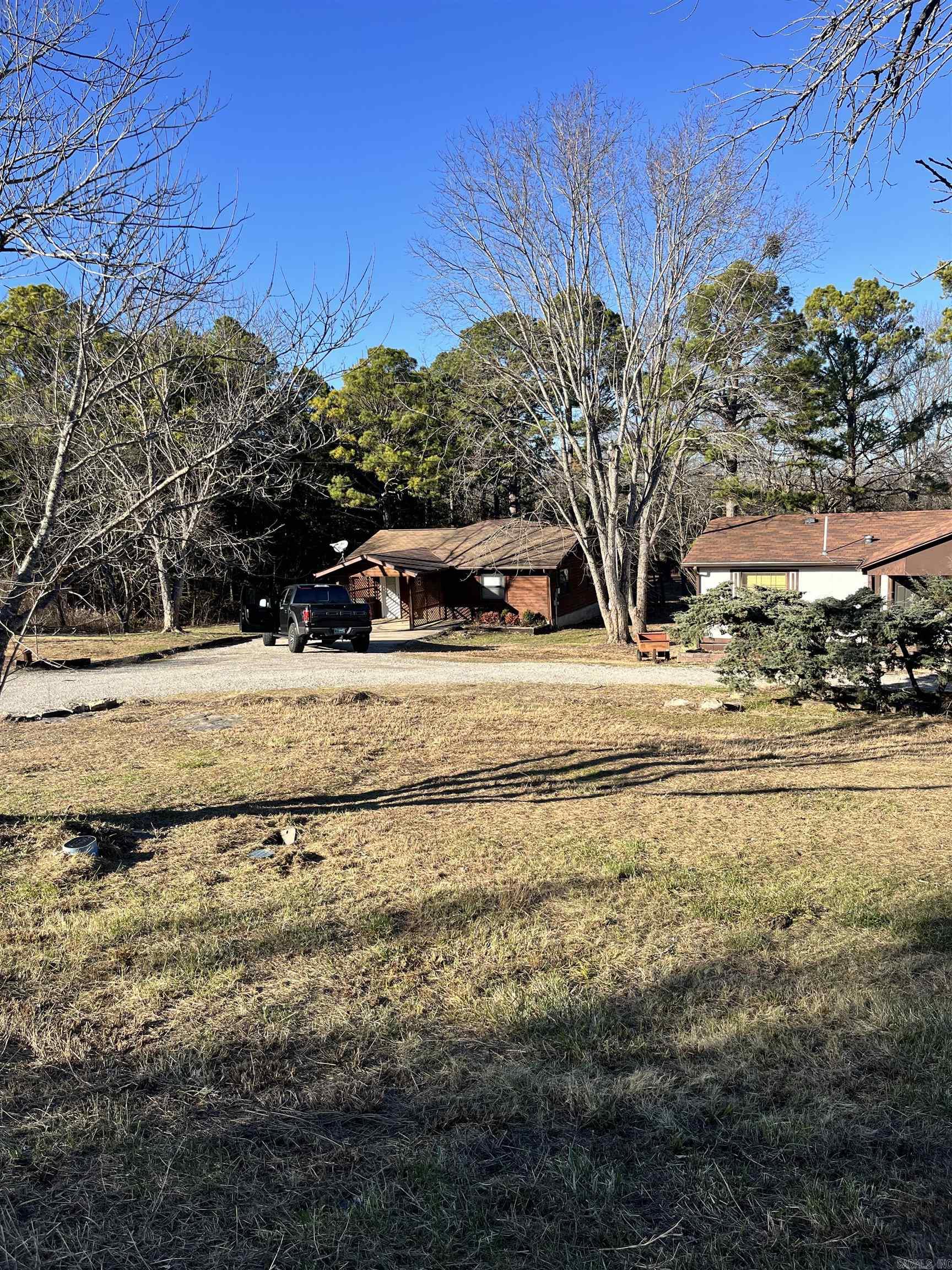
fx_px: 953
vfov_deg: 67.3
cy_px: 635
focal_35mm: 26
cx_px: 476
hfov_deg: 53.1
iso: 50
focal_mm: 5.1
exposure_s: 1/1721
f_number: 1.6
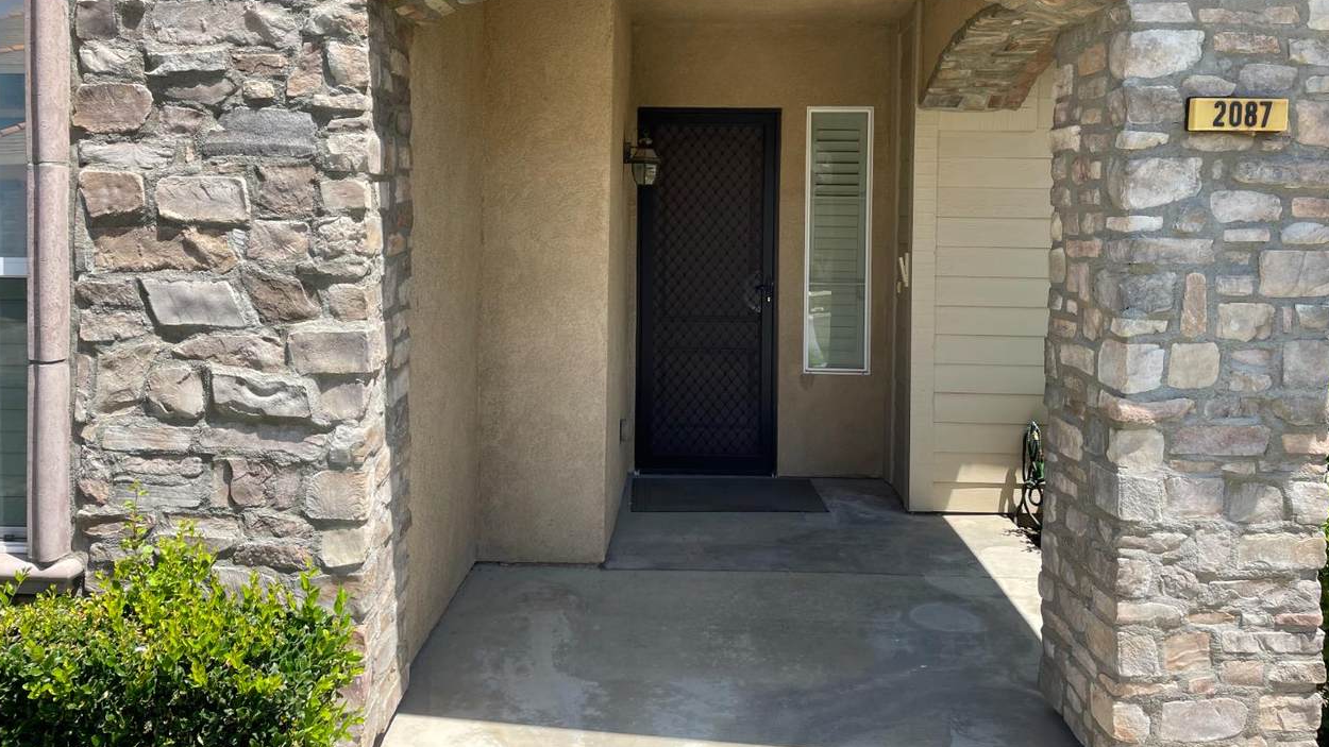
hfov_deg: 66.1
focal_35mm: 29
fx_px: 1022
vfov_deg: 39.8
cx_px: 670
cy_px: 257
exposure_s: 1/1304
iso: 32
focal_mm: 4.2
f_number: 1.6
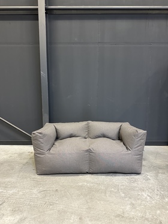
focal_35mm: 24
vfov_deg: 71.6
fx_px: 155
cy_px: 112
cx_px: 84
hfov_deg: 56.8
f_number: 1.78
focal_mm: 6.86
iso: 640
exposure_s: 1/50
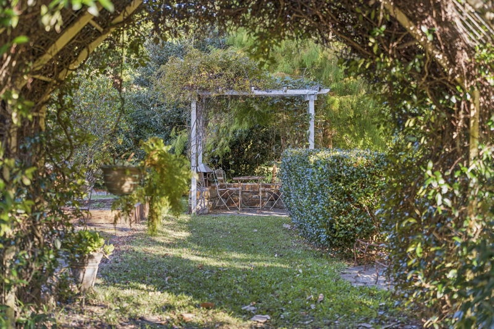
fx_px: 823
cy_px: 164
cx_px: 247
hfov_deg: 33.4
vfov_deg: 22.6
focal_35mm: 60
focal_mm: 60
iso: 200
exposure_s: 1/125
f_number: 2.8
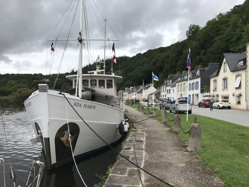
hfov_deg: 63.4
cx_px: 124
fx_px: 201
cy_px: 94
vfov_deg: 49.7
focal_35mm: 28
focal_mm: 3.99
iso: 20
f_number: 1.8
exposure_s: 1/1408
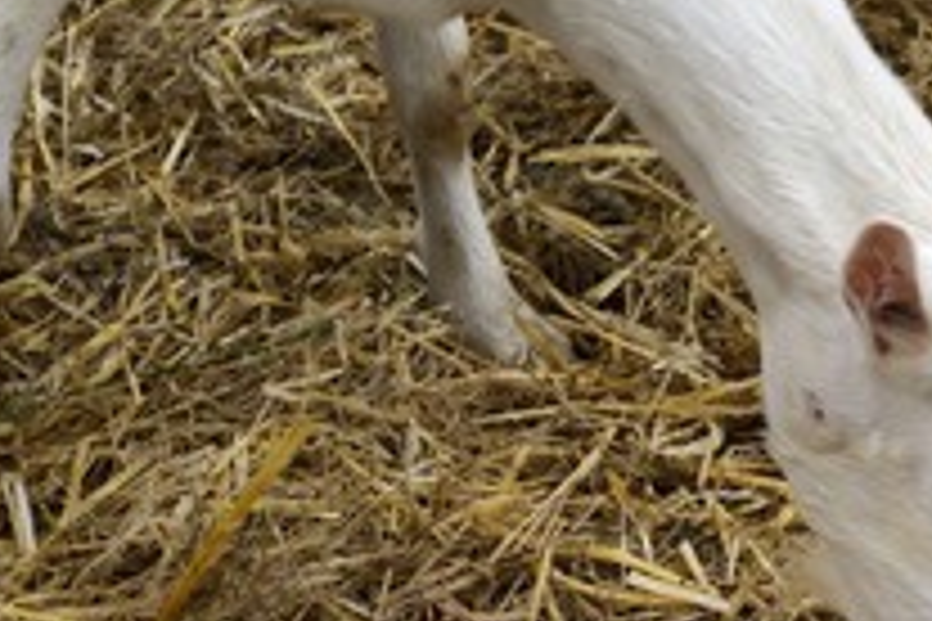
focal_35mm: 142
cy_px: 504
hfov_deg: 14.4
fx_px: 3676
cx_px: 657
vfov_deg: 9.6
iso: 1600
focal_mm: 70
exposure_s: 1/15
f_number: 5
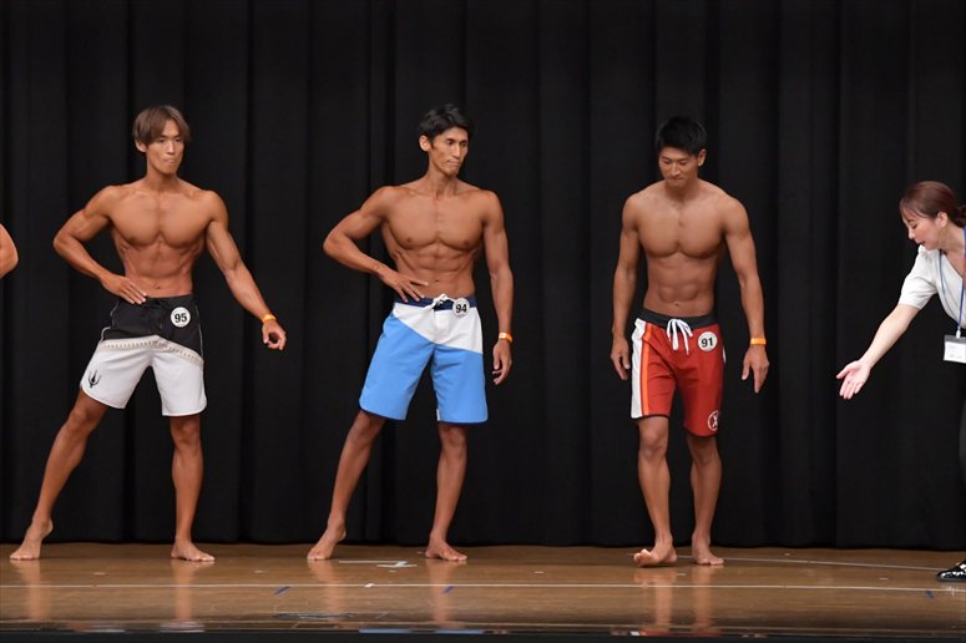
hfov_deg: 10.2
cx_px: 483
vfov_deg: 6.8
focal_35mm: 202
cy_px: 322
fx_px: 5418
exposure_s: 1/400
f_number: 5.6
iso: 6400
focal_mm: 135
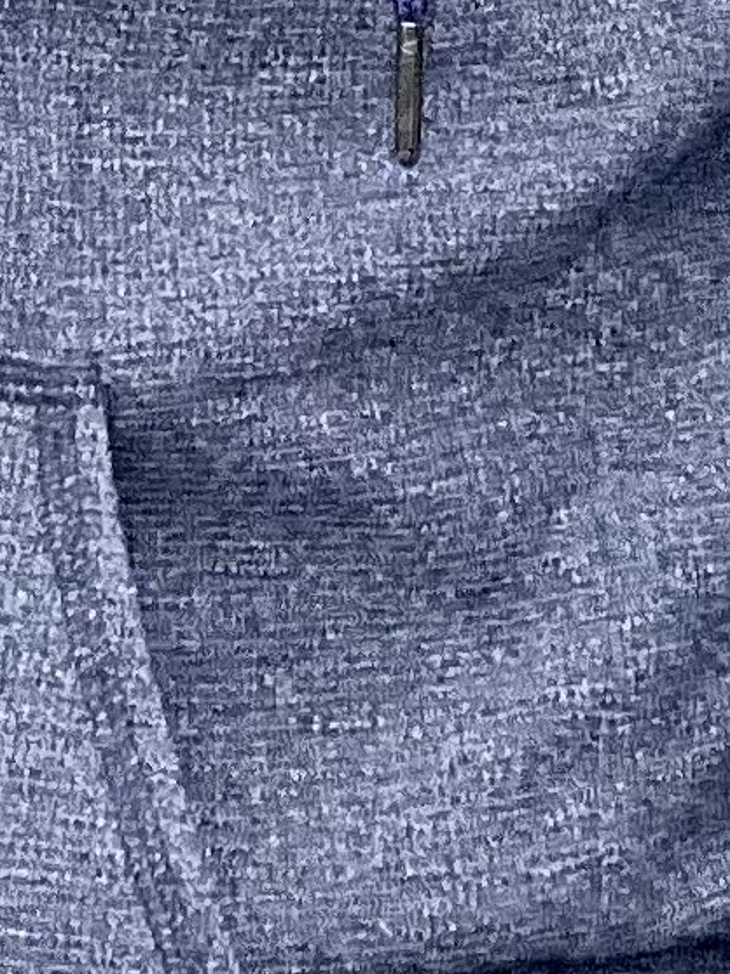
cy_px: -1274
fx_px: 10580
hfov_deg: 3.9
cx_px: -58
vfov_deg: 5.1
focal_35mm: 376
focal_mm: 6
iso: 32
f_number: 2
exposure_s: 1/551
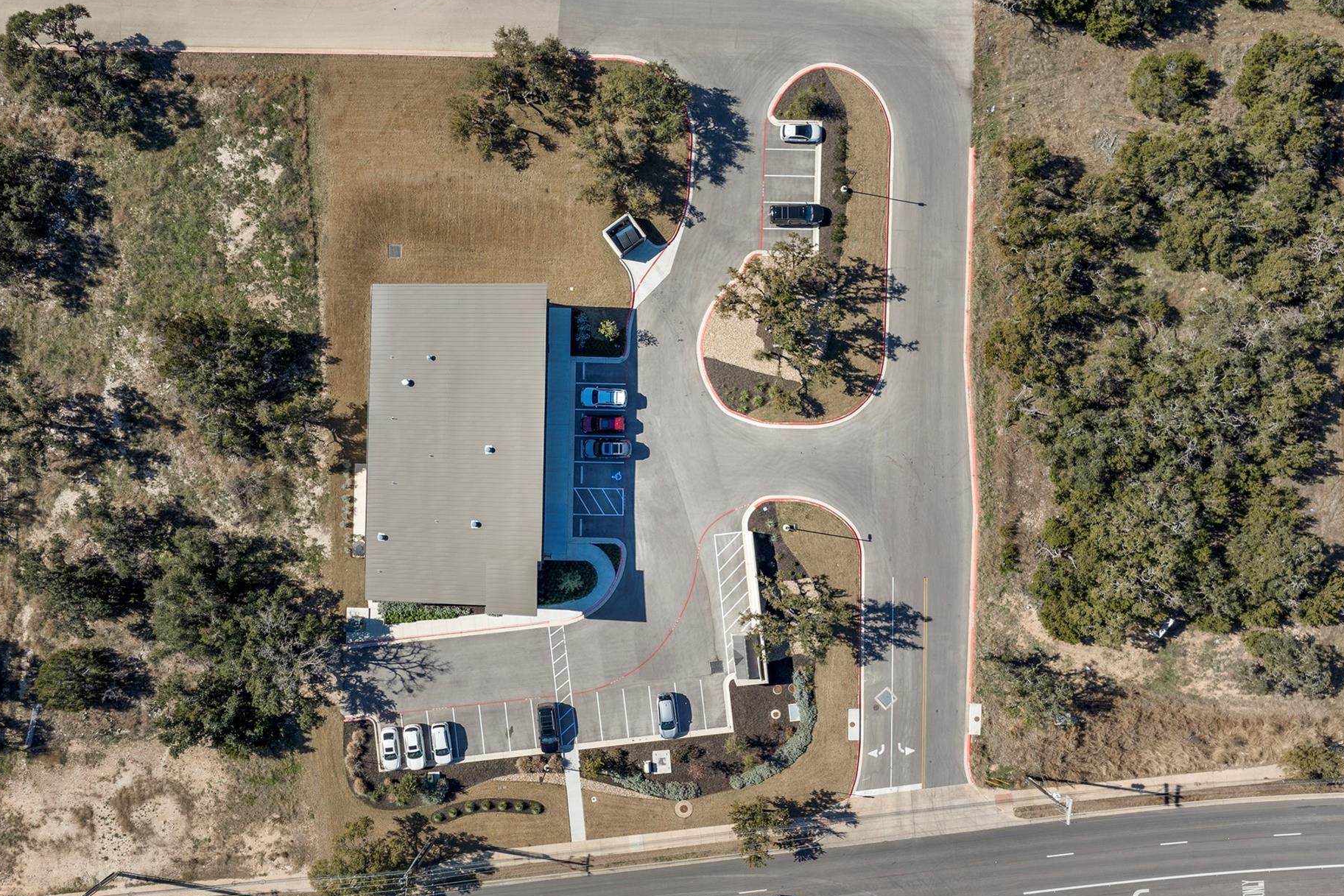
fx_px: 1045
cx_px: 652
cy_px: 463
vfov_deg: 46.4
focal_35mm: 28
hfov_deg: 65.5
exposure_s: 1/320
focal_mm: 12.29
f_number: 5
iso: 100
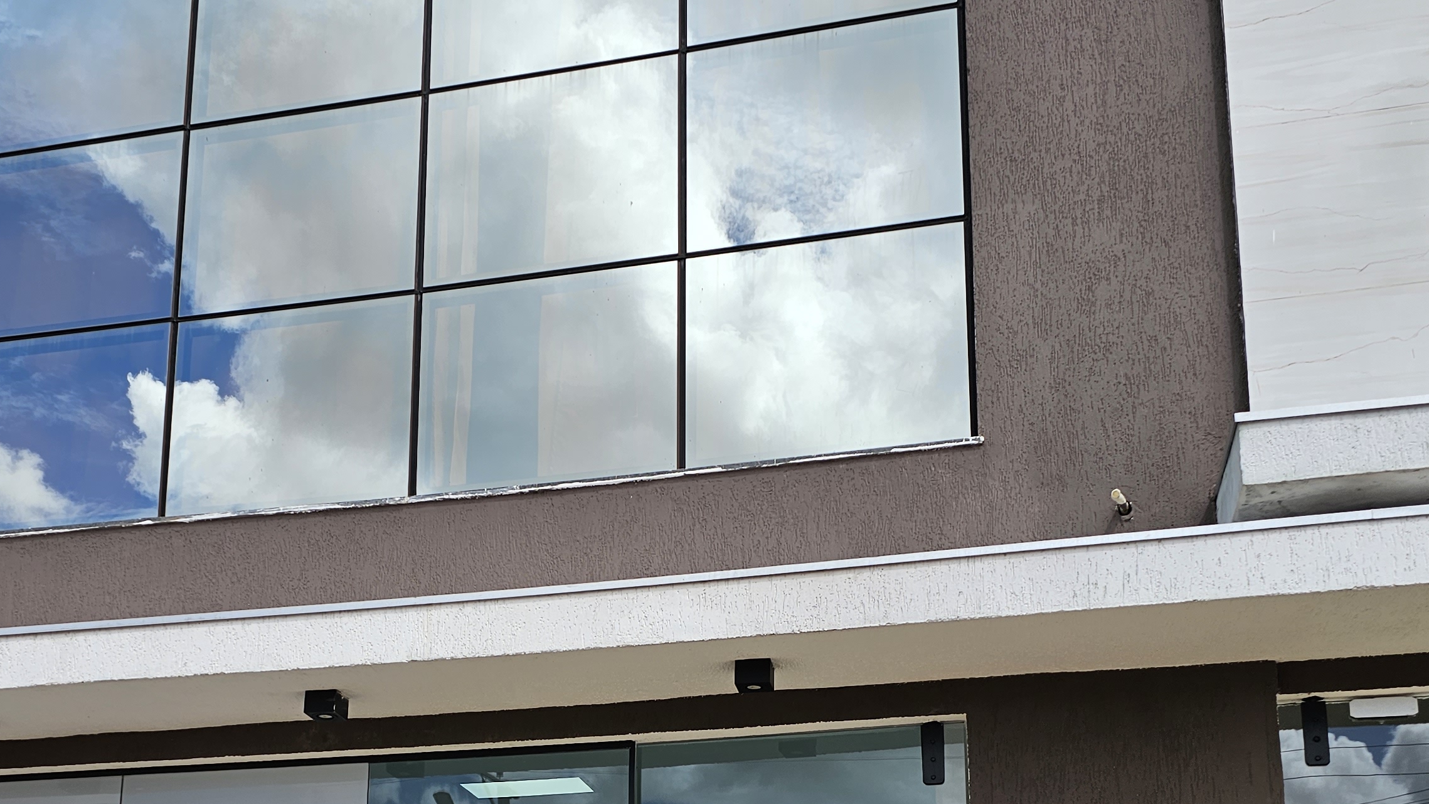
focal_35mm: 44
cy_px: 871
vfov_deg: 25.3
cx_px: 593
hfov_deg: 46.2
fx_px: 1667
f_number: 1.7
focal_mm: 6.3
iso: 10
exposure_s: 1/895
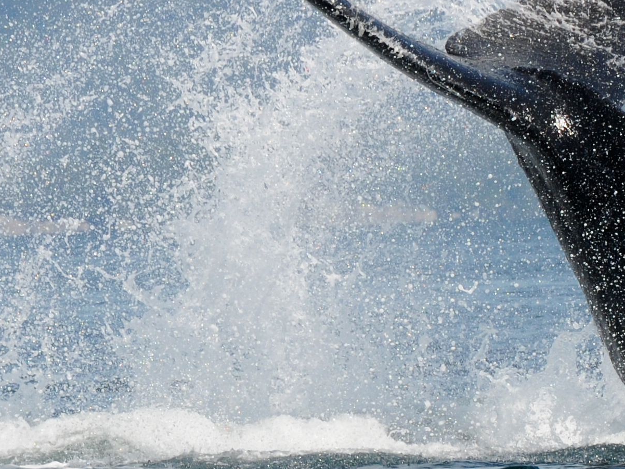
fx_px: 15218
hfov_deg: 2.4
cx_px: 605
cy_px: -2
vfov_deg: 1.8
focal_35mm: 843
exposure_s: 1/1000
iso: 400
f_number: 8
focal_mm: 200
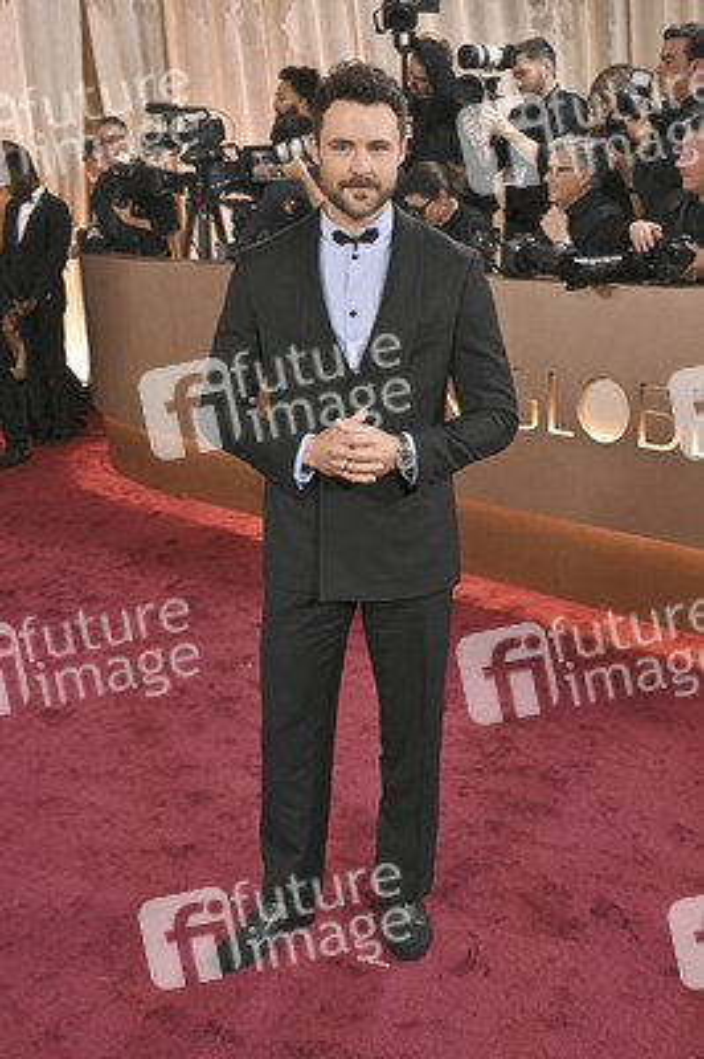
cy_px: 530
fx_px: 1146
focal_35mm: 39
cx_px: 352
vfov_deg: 49.6
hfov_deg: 34.2
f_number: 5.6
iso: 2500
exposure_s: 1/320
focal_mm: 39
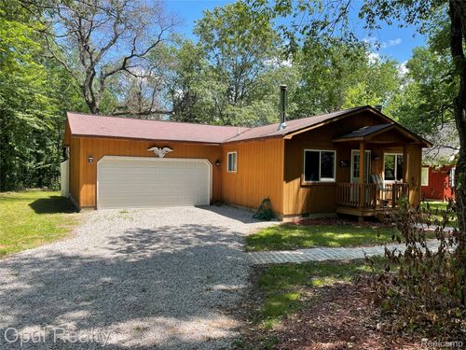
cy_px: 175
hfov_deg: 67.3
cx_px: 233
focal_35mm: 26
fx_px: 350
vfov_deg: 53.1
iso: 32
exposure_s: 1/1082
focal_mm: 4.2
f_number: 1.6
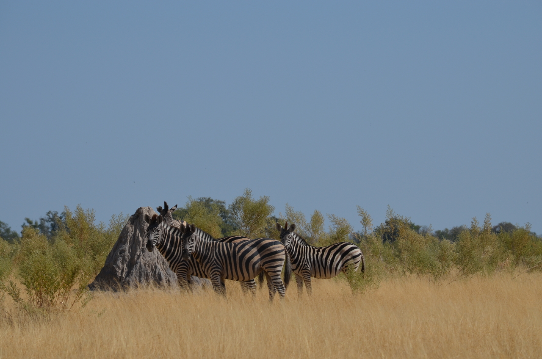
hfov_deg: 8.3
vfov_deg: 5.5
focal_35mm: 248
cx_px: 271
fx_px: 3719
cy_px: 180
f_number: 8
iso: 180
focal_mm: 165
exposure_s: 1/1000
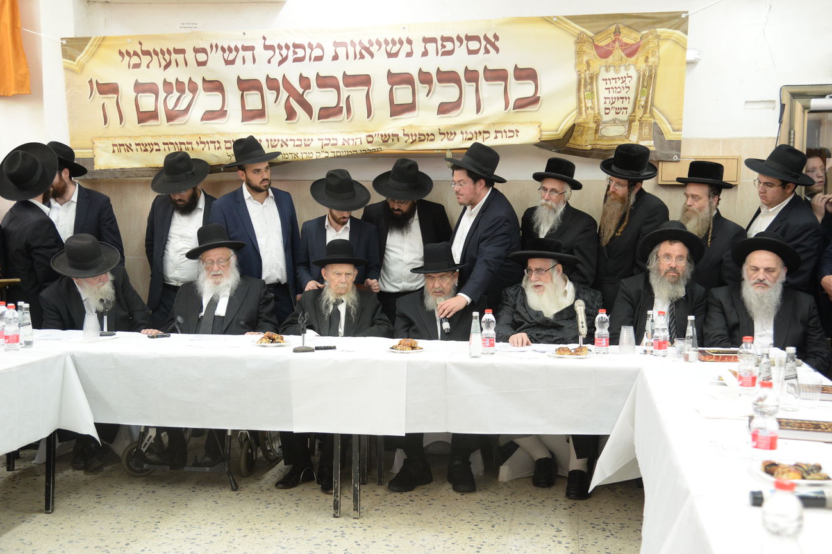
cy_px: 274
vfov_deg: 32.6
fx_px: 947
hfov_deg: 47.4
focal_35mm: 41
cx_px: 426
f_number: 4
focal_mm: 38
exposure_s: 1/100
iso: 1250
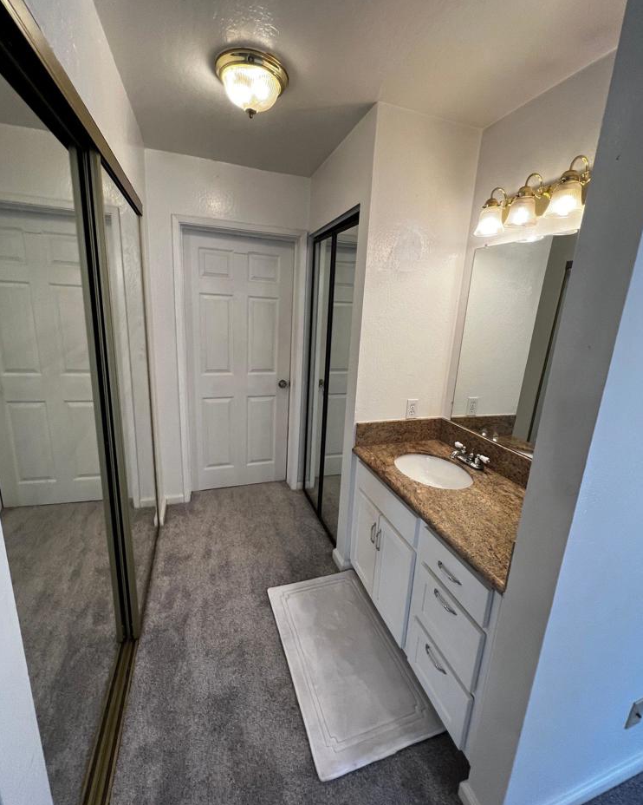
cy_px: 399
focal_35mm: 14
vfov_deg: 100.7
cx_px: 317
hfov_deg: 88.0
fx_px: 333
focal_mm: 1.57
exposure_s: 1/120
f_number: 1.8
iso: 200
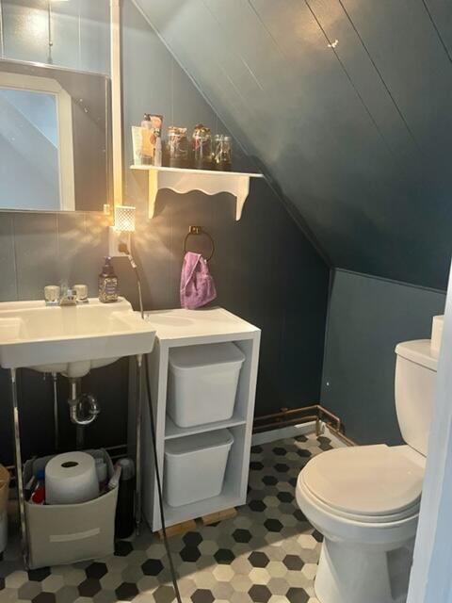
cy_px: 302
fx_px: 453
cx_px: 226
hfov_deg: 53.1
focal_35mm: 26
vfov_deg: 67.3
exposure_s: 1/30
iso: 500
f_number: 1.6
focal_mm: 5.1
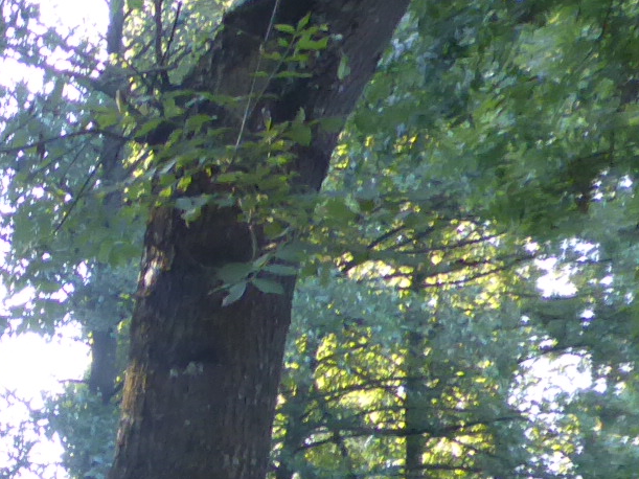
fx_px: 2012
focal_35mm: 109
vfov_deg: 12.4
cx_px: -695
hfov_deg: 14.5
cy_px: 861
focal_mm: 4.4
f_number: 3.3
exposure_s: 1/60
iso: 320
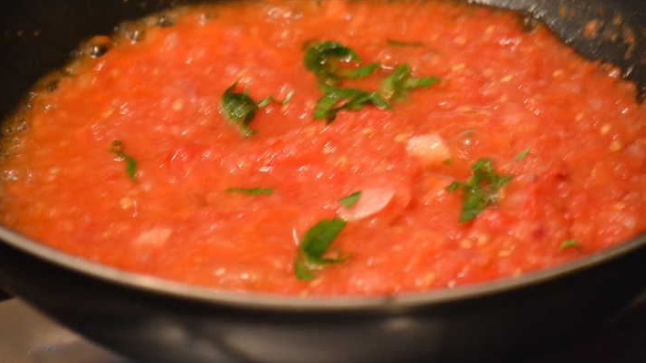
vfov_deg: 5.9
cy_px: 127
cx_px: 318
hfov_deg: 10.5
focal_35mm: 206
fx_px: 3528
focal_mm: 116
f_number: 4.8
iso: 3200
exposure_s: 1/20
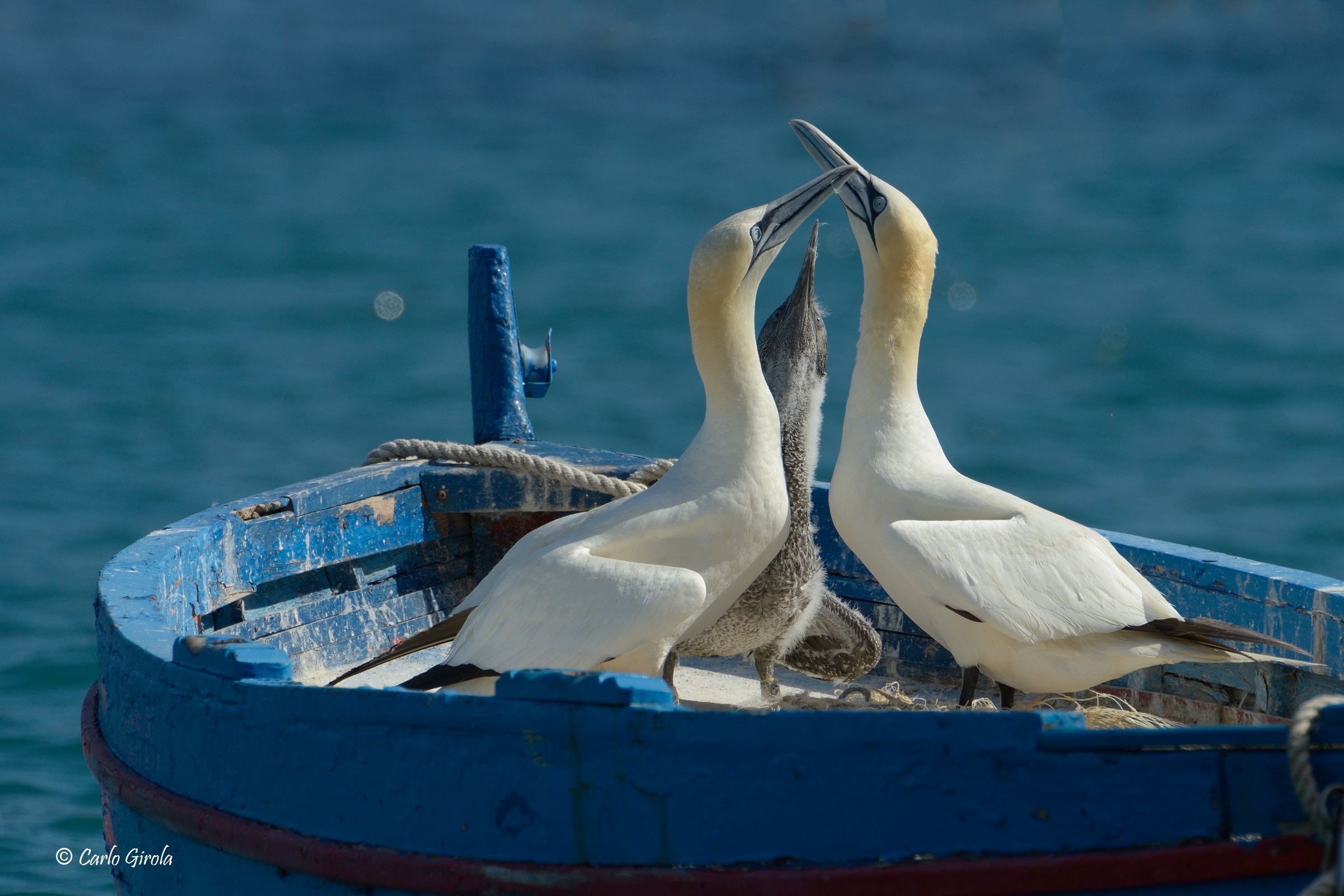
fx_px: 24265
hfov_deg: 3.2
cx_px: 672
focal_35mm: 650
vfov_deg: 2.1
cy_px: 448
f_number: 11
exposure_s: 1/1000
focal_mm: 650
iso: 400
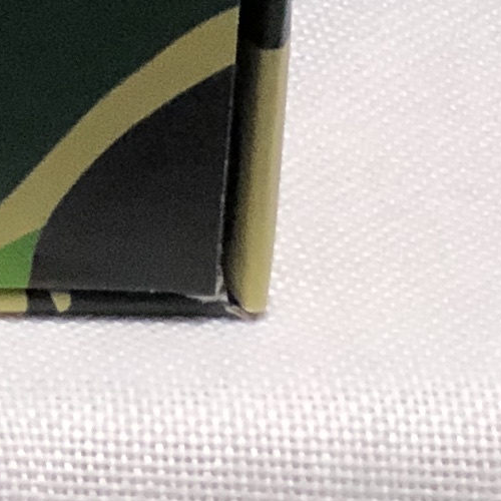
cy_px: -1483
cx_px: -785
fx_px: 6648
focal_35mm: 406
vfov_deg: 4.0
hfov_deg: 4.2
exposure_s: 1/30
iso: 125
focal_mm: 6.6
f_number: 2.8
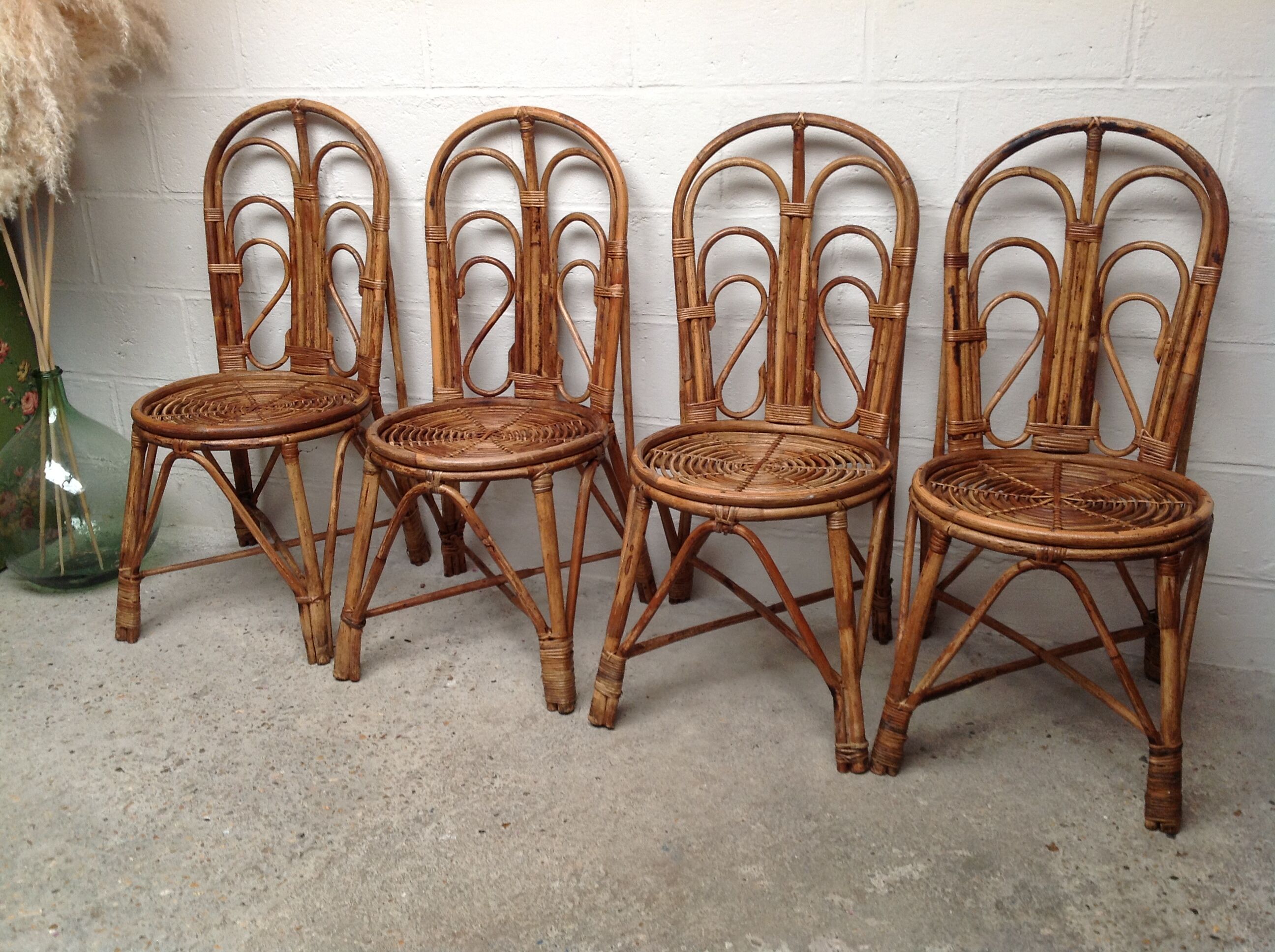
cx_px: 638
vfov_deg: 40.6
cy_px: 476
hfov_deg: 52.7
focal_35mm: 35
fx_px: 1287
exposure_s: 1/20
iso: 80
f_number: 2.4
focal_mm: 4.28
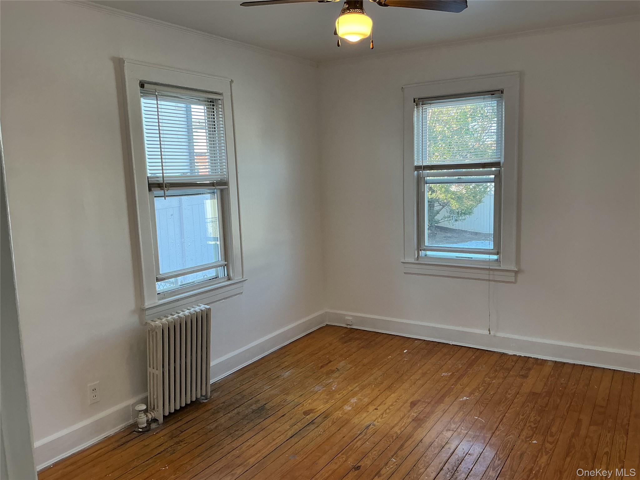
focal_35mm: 29
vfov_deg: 48.2
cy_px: 240
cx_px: 320
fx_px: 536
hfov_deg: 61.7
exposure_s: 1/120
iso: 50
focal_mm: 3
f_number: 1.8
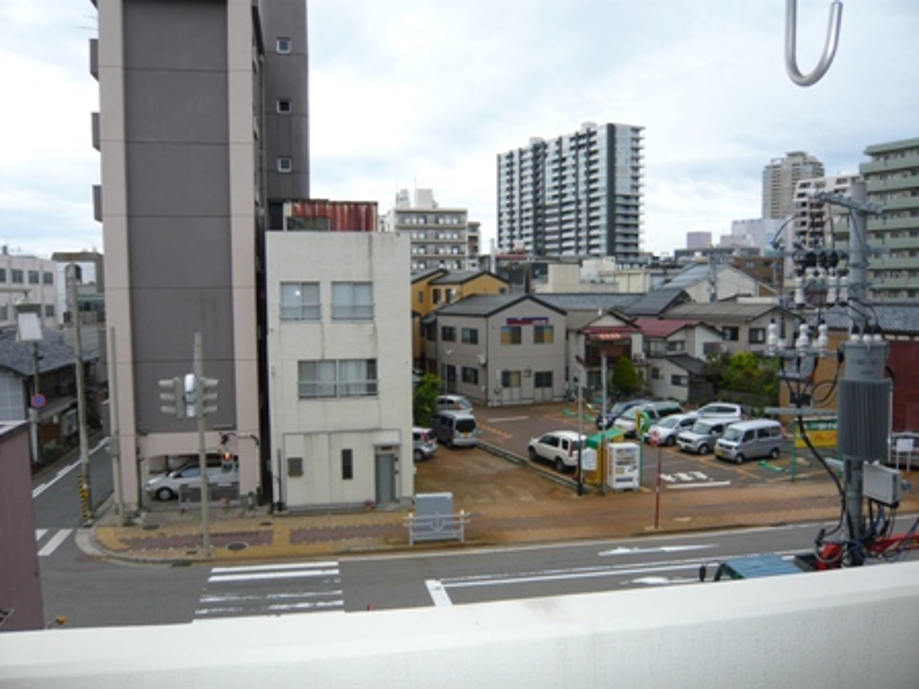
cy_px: 344
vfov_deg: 49.7
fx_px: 743
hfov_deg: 63.4
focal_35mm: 28
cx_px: 460
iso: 100
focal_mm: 4.6
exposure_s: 1/640
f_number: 2.8
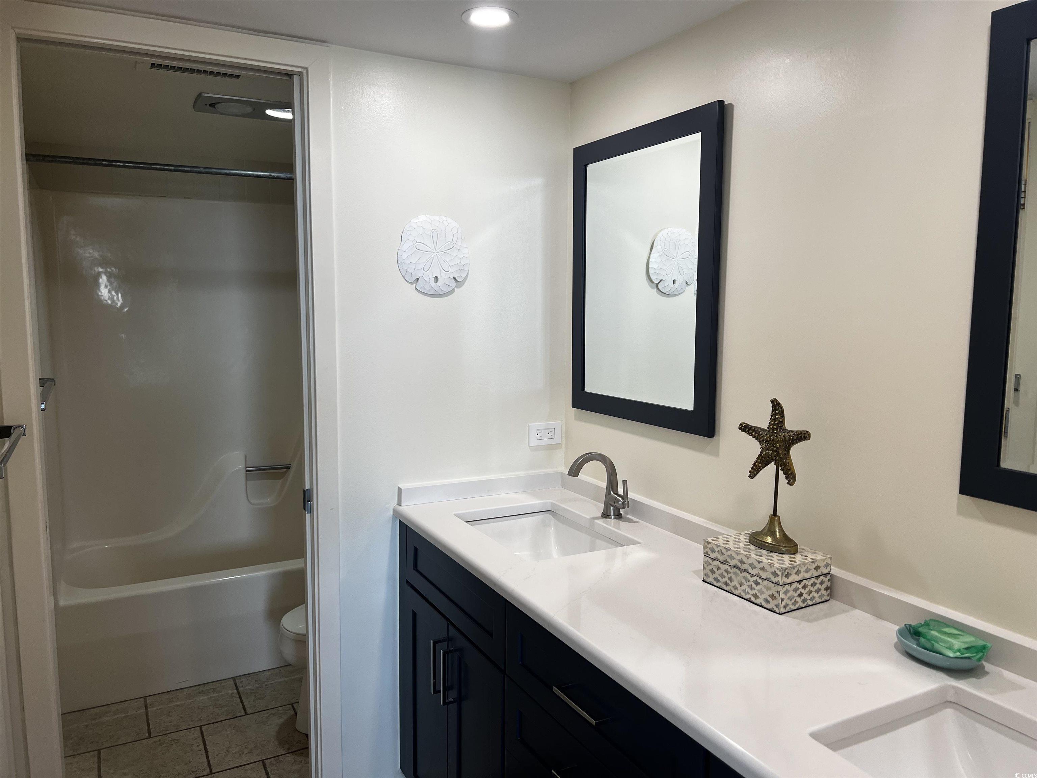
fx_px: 779
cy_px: 389
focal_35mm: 26
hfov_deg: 67.3
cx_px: 518
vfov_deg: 53.1
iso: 50
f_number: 1.5
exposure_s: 1/120
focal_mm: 5.7
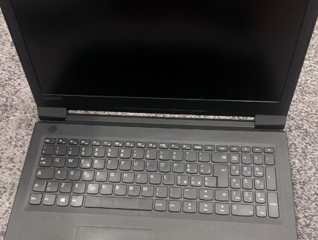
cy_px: 141
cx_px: 161
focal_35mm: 31
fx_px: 285
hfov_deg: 58.3
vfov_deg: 45.4
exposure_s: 1/33
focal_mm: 5.7
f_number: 1.5
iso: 500
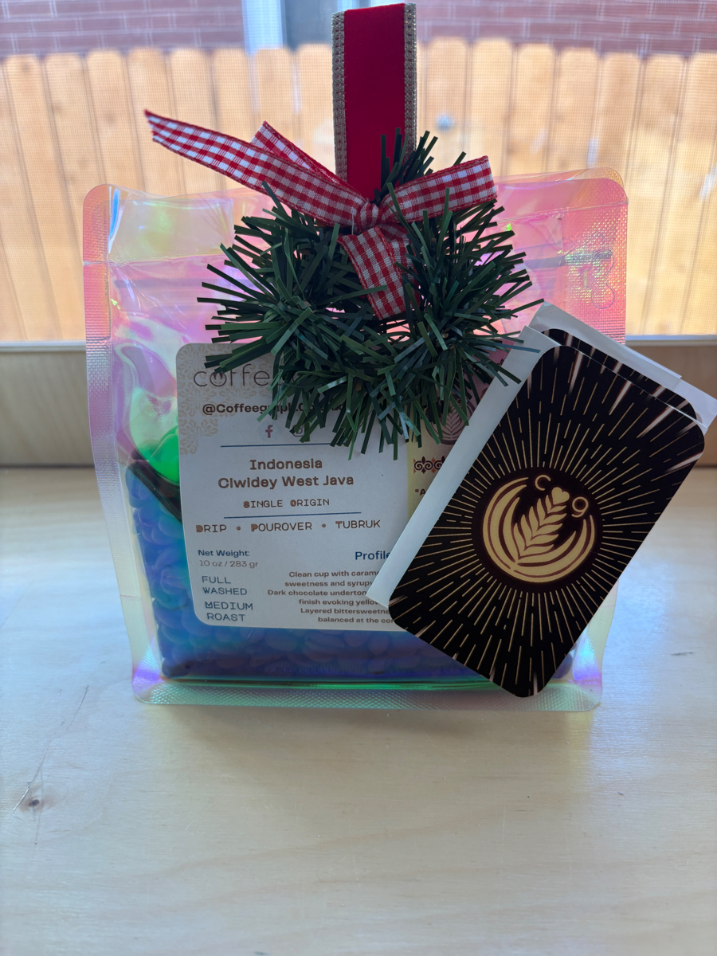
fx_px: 718
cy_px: 478
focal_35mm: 26
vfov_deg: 67.3
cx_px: 358
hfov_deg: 53.1
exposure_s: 1/120
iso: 80
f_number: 1.6
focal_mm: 5.96
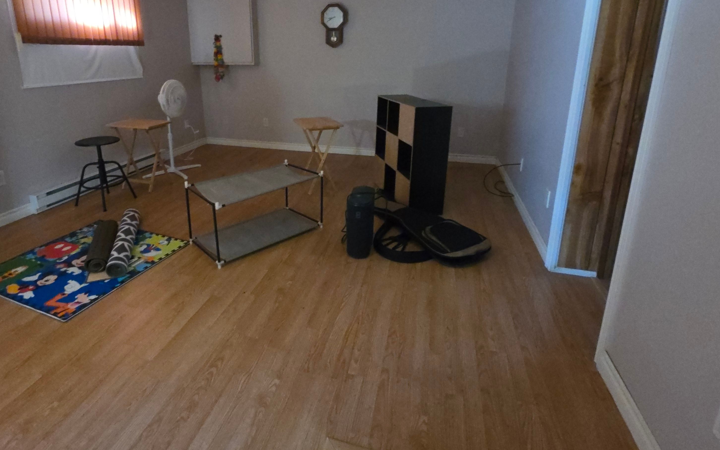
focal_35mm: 19
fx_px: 373
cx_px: 309
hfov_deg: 87.5
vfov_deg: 60.9
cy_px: 153
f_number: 1.9
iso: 1250
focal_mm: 2.2
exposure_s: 1/24
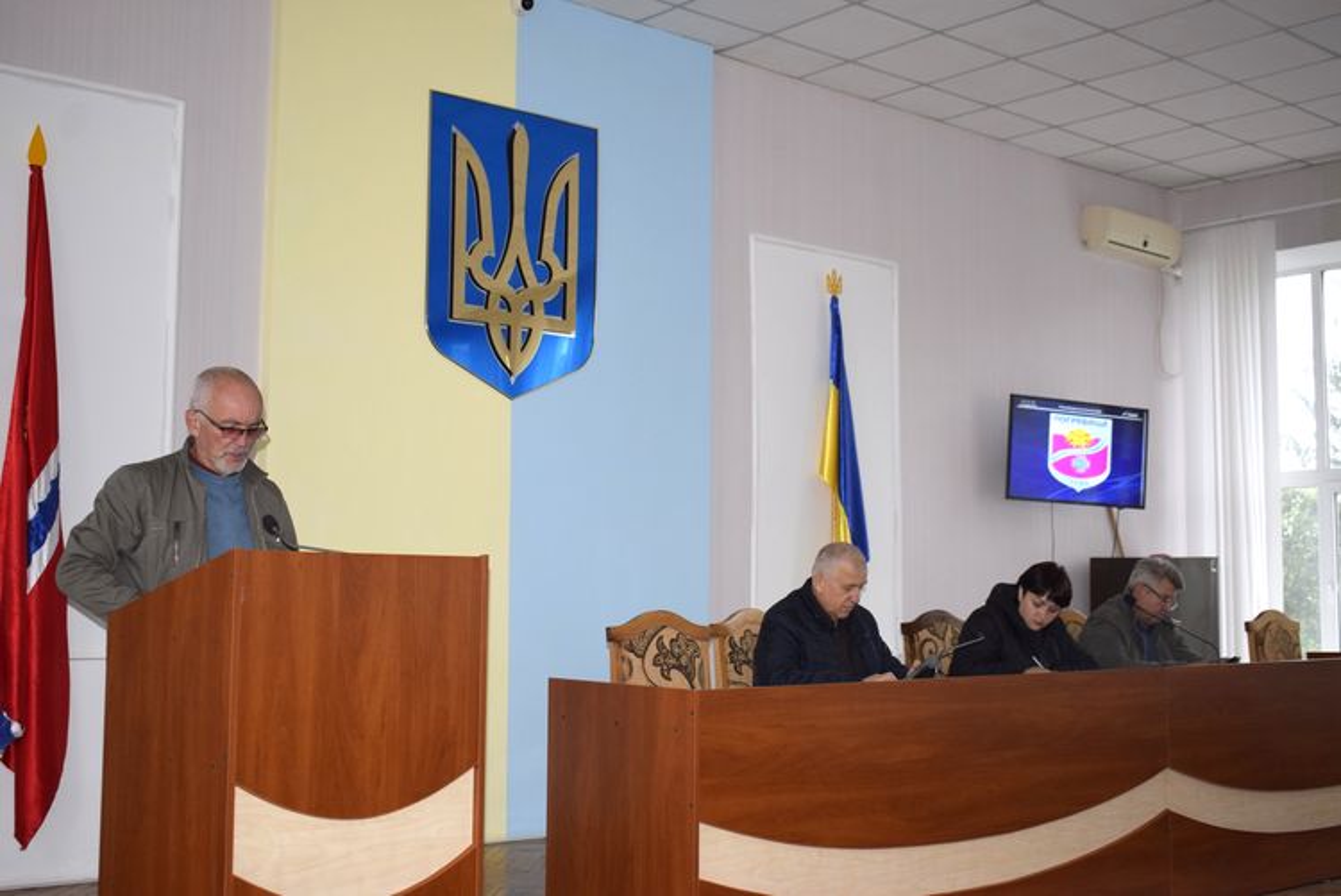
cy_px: 448
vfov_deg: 30.9
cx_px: 670
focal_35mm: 44
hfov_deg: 44.9
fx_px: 1621
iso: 800
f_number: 4.5
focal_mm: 29
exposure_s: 1/80
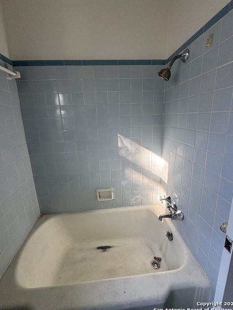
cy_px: 147
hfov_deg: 81.7
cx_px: 113
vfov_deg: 98.1
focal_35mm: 15
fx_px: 135
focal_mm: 2.22
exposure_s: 1/99
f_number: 2.2
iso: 100
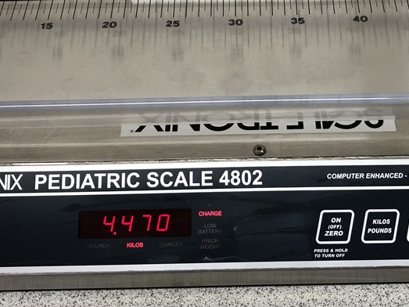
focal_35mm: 54
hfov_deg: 35.4
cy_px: 78
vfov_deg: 26.7
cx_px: 257
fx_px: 638
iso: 20
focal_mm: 3.99
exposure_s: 1/40
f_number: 1.8
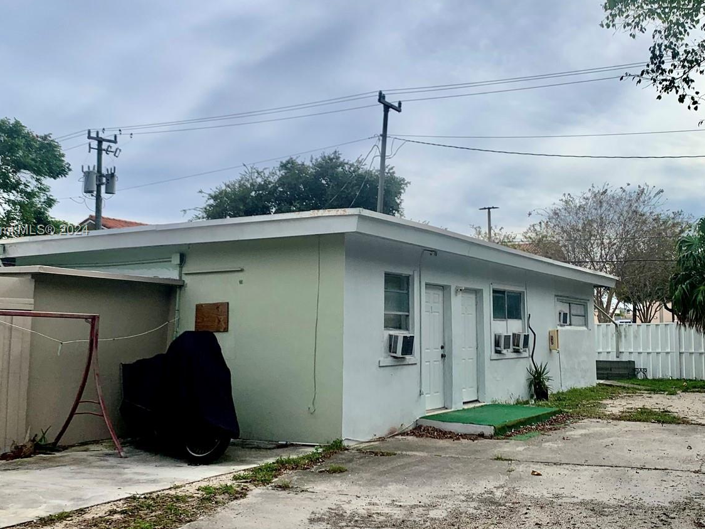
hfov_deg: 50.0
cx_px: 390
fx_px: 754
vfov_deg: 38.6
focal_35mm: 37
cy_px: 231
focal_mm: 4.25
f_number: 1.8
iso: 25
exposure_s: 1/4098
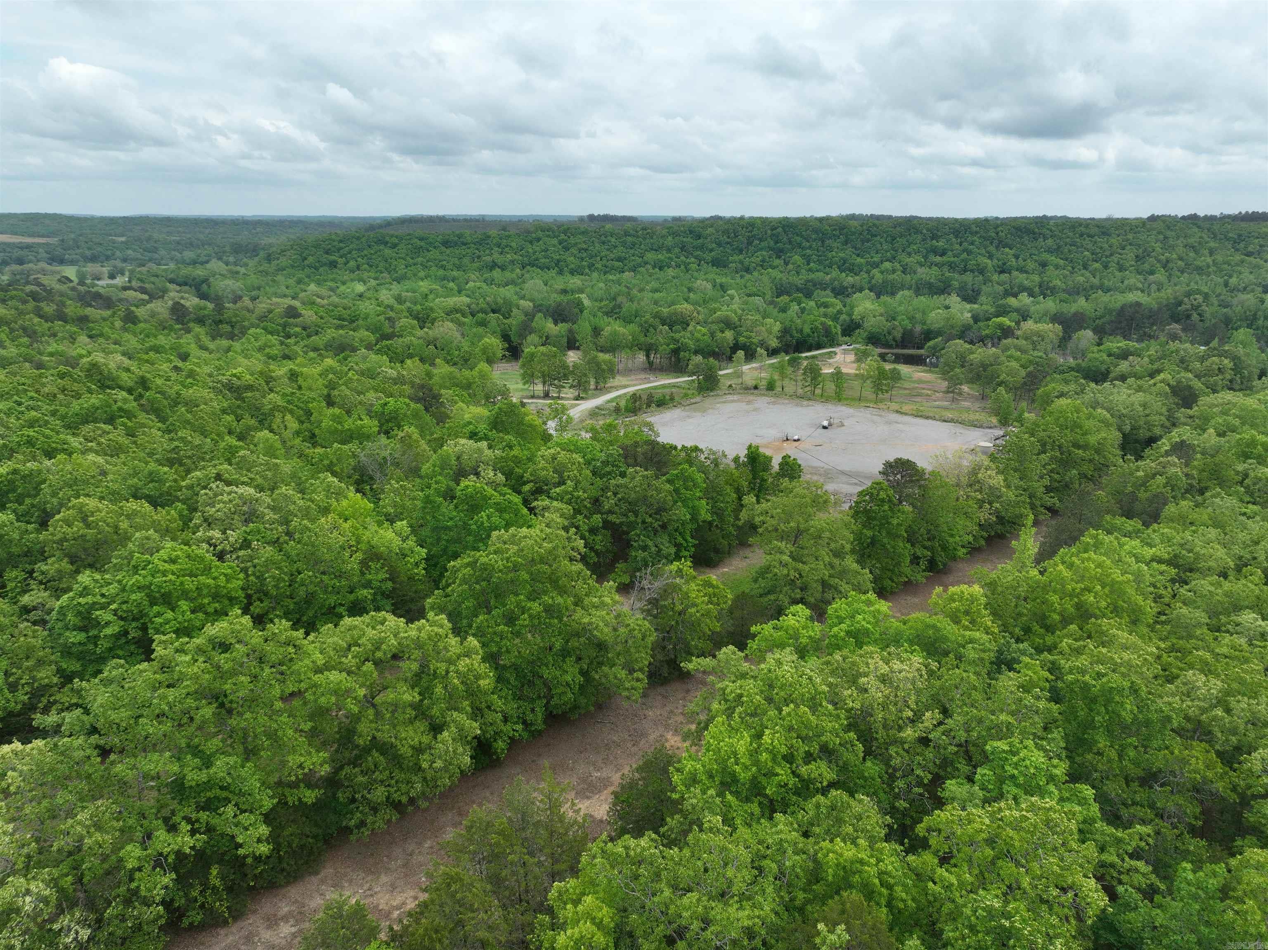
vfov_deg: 56.8
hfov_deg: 71.6
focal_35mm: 24
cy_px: 475
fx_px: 879
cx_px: 634
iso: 130
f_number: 2.8
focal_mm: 12.29
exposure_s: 1/1600
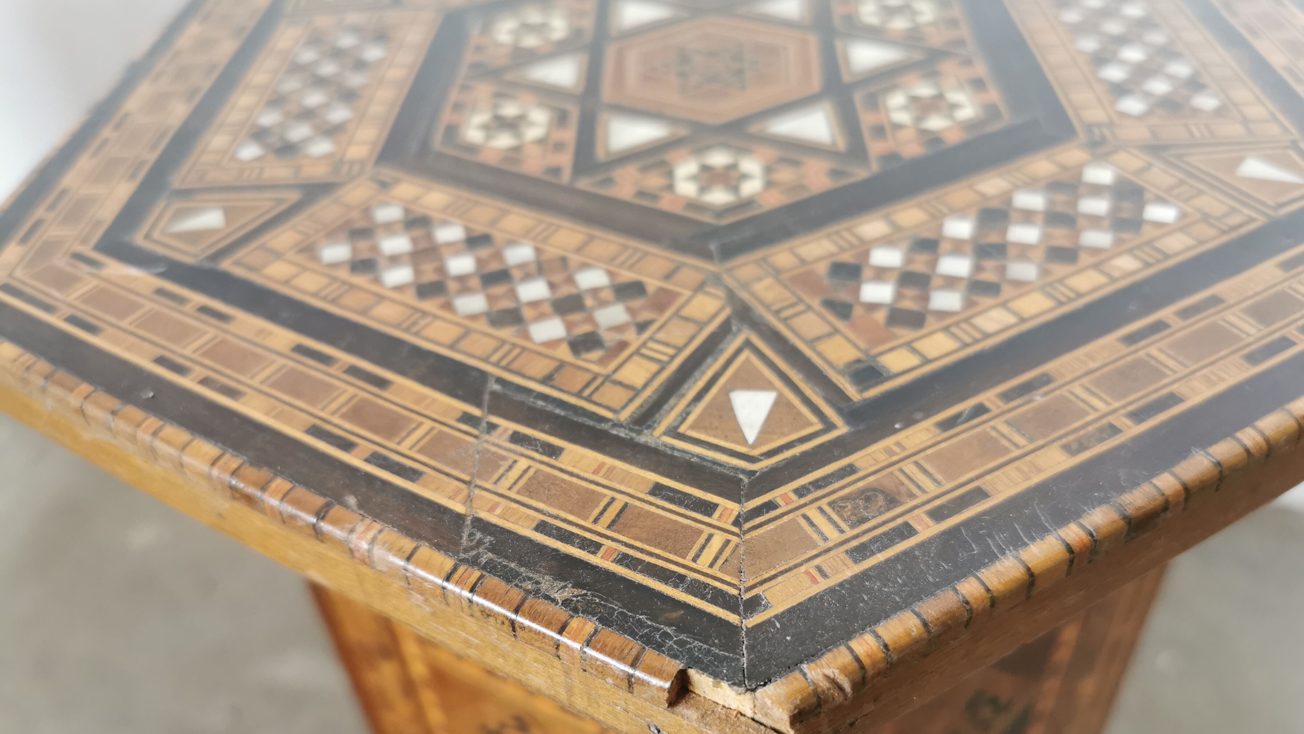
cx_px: 664
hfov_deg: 64.3
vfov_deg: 38.6
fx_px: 1037
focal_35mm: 30
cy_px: 482
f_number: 1.6
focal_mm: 5.56
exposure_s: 1/100
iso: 200
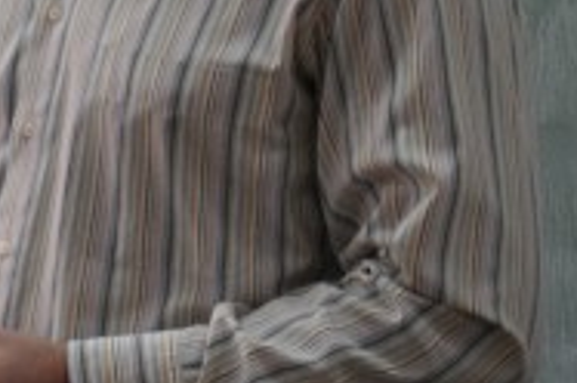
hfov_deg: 4.0
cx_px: -432
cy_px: -128
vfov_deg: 2.7
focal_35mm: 513
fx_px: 8208
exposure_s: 1/50
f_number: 5.3
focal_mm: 80
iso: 800
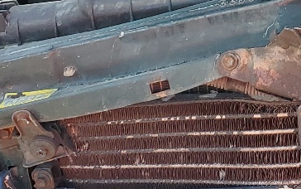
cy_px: -37
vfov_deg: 10.7
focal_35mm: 121
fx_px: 993
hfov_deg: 16.8
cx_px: 313
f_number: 1.5
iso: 50
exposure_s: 1/556
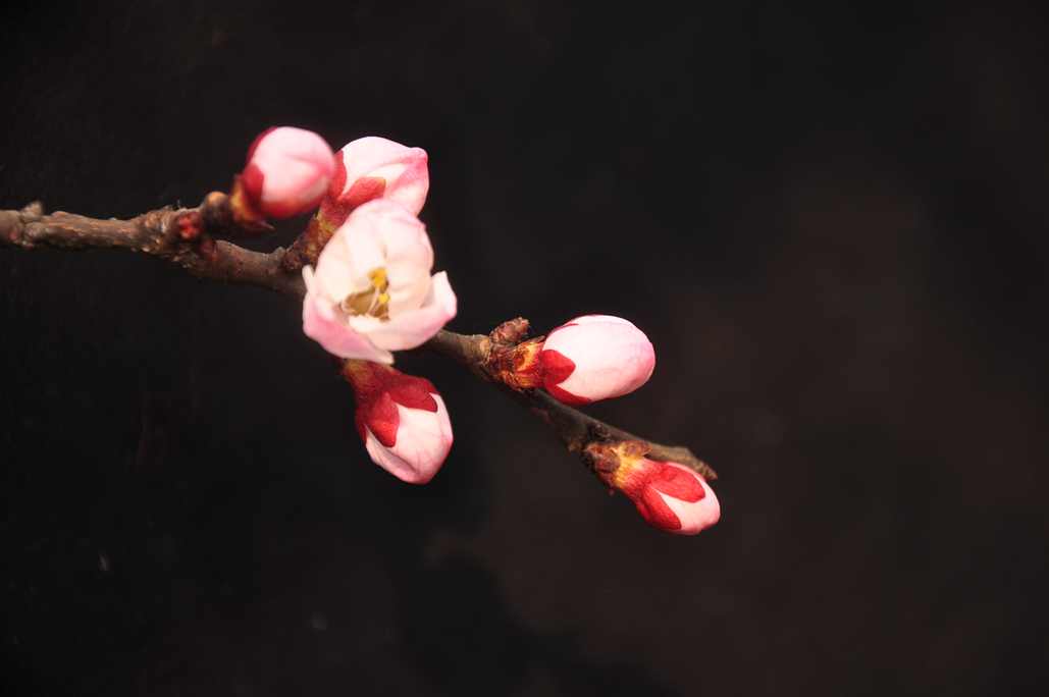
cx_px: 524
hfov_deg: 13.1
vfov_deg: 8.7
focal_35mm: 158
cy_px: 348
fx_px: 4585
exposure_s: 1/400
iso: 200
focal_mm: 105
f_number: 5.6
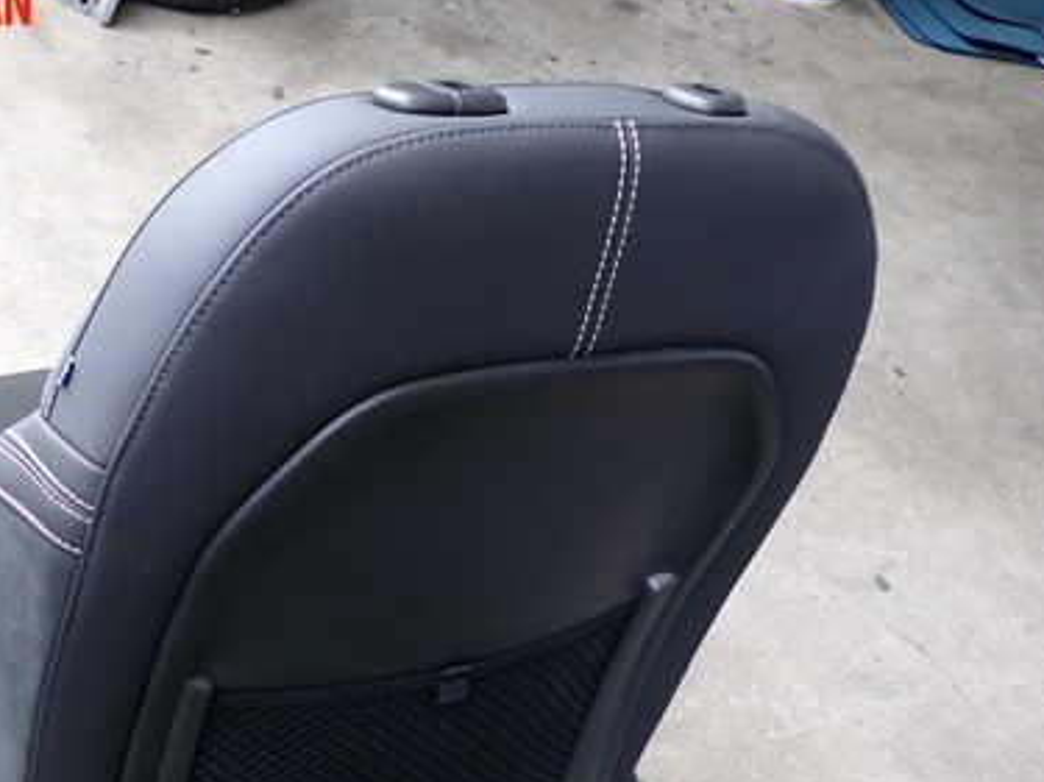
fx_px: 1447
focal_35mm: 48
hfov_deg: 39.3
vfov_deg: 29.7
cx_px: 362
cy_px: 598
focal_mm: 5.4
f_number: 2.3
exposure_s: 1/100
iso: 200
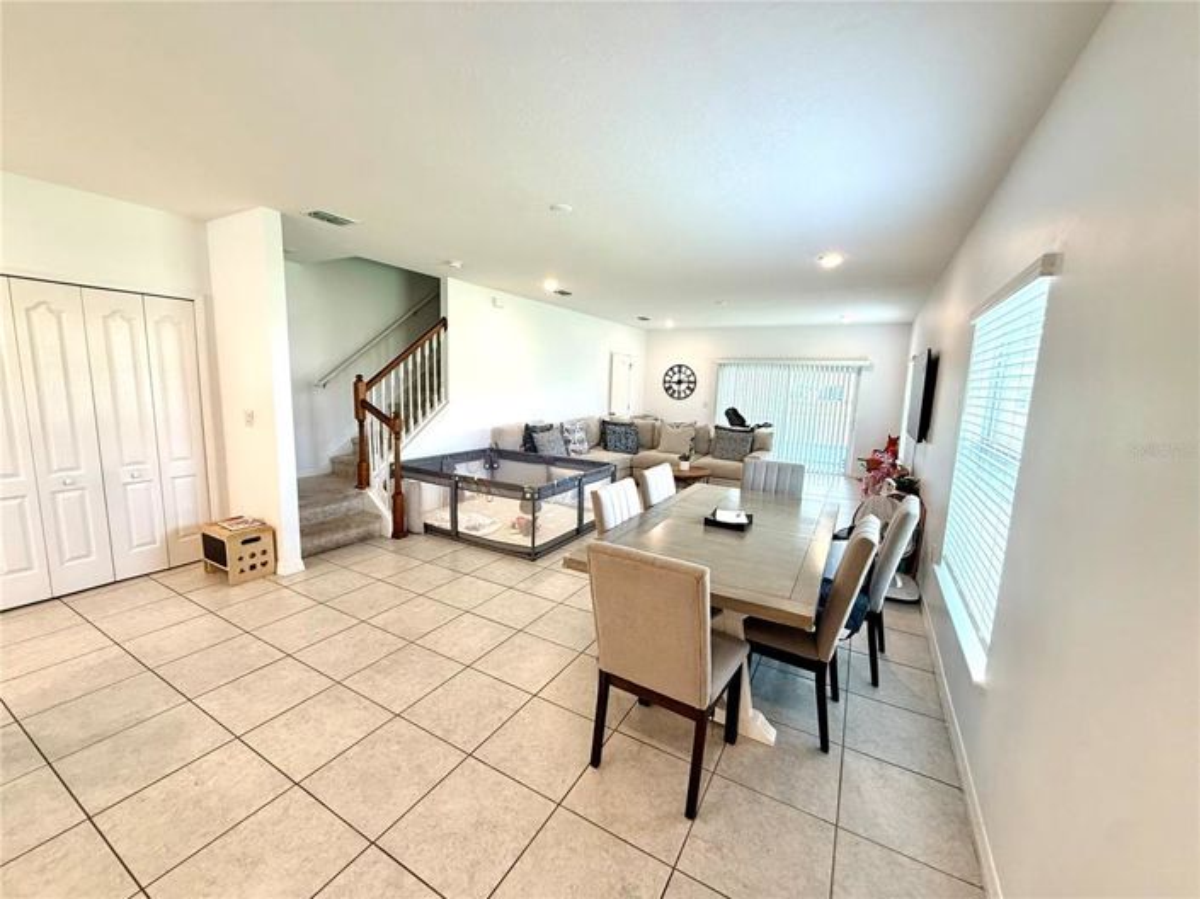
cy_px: 450
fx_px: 485
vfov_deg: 85.6
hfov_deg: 102.1
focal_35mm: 14
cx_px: 600
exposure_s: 1/120
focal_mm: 2.22
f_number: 2.2
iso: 160
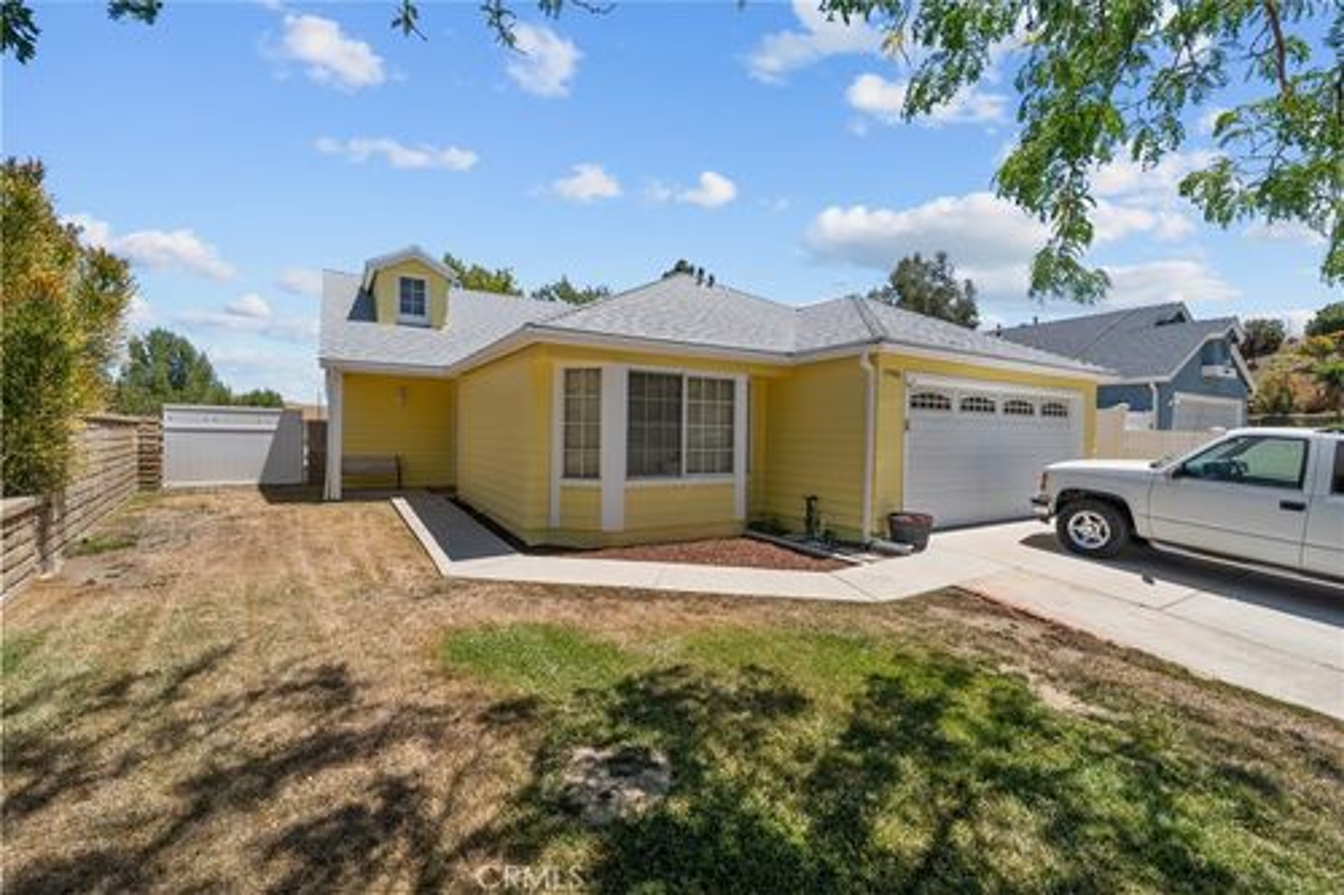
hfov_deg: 104.3
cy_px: 448
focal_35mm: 14
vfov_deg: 81.2
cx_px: 672
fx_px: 522
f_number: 9
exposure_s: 1/500
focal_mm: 14
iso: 500
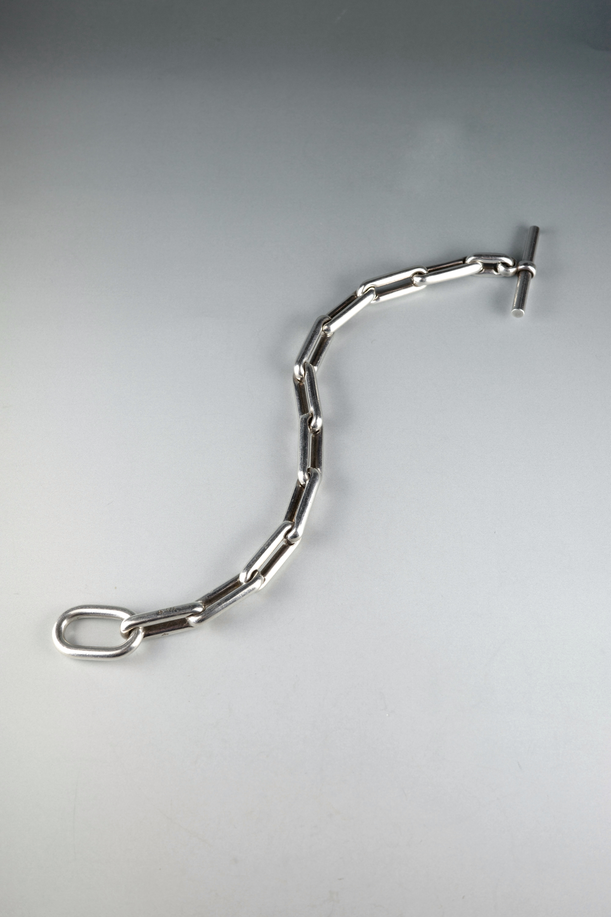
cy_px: 458
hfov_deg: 33.4
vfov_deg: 48.5
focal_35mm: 40
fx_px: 1018
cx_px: 306
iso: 100
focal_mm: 26
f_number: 6.3
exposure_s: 1/25
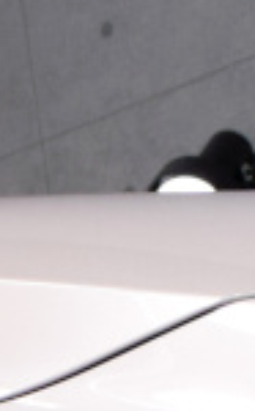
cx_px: -515
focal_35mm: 276
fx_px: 3087
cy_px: 1329
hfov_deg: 4.5
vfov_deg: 6.7
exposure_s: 1/160
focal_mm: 18
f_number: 6.3
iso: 800
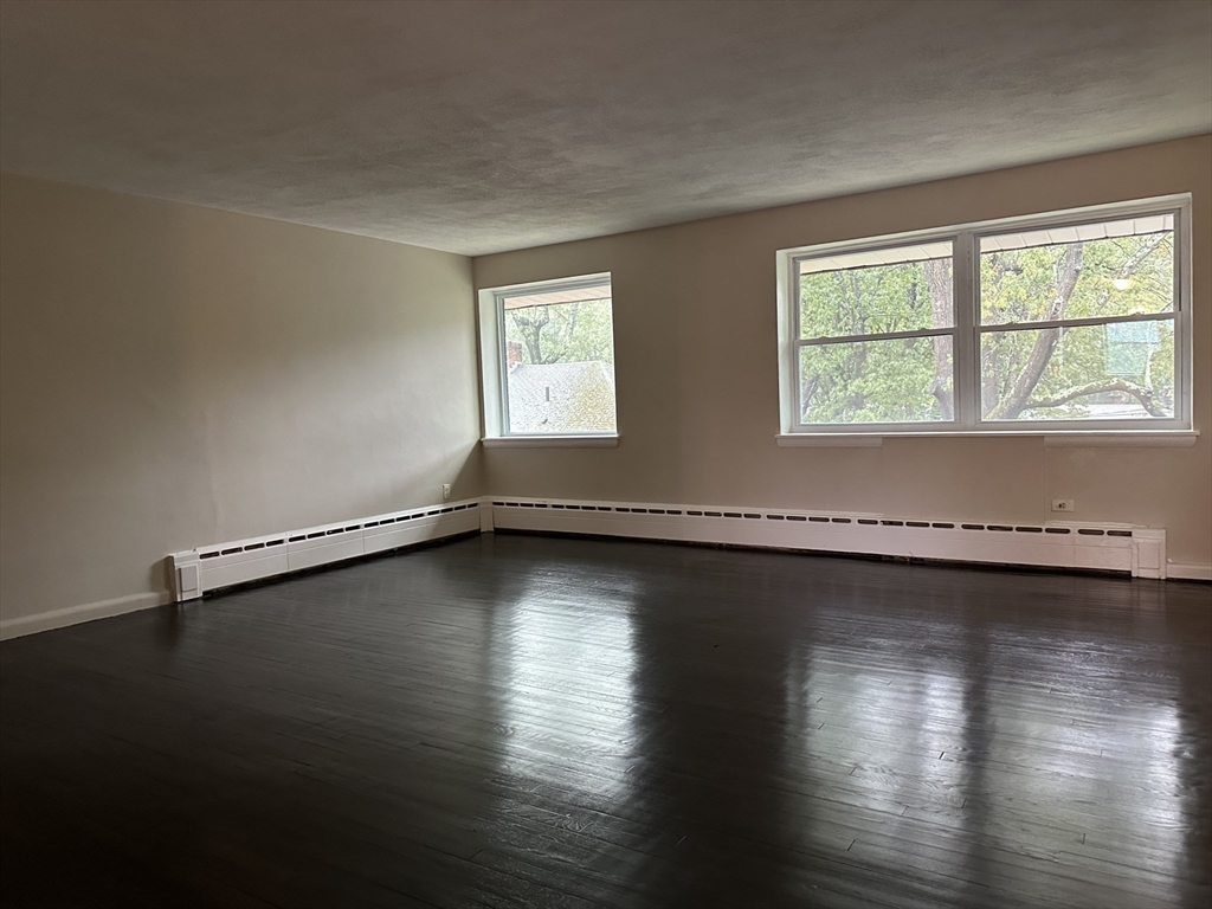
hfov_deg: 71.6
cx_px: 606
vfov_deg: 56.8
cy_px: 454
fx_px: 840
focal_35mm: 24
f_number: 1.78
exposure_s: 1/60
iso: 500
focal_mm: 6.86
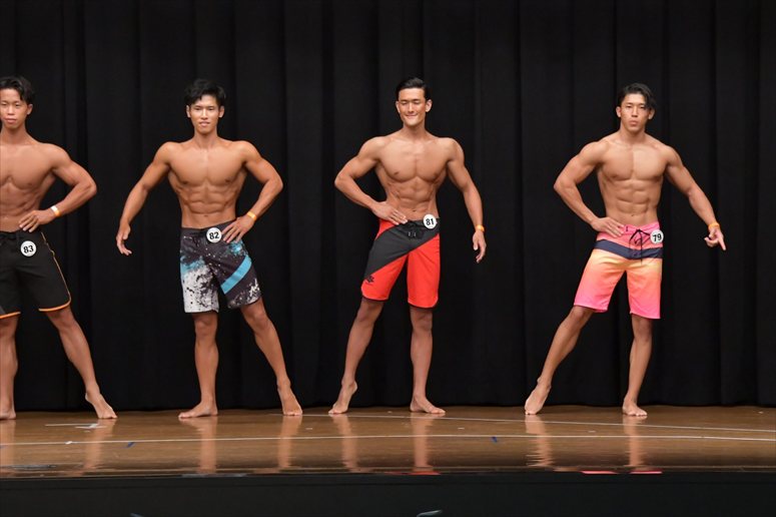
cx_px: 388
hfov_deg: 11.0
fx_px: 4029
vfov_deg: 7.3
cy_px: 258
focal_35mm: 187
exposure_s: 1/400
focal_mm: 125
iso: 6400
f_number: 5.6
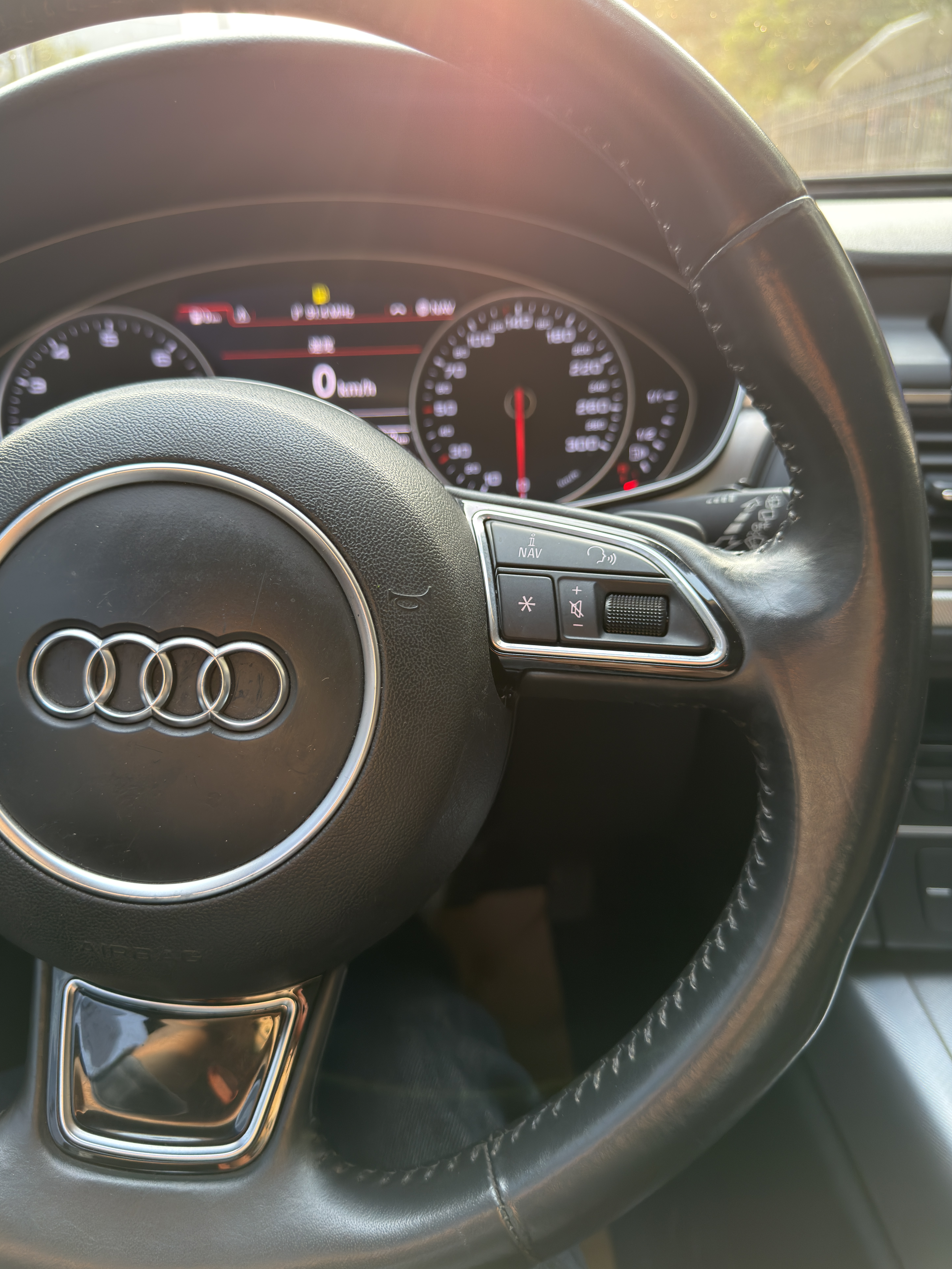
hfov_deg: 54.9
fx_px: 917
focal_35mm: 25
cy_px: 631
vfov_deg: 69.4
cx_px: 457
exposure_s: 1/76
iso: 100
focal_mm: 6.76
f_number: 1.78
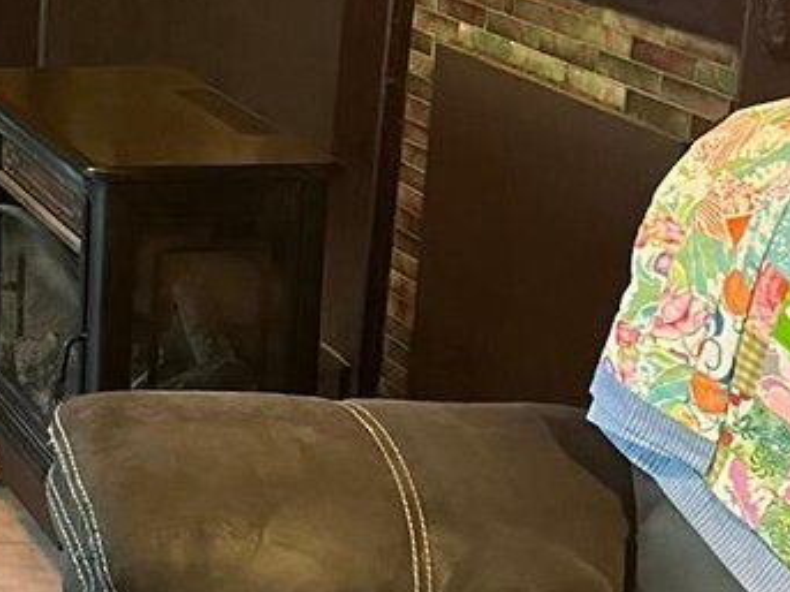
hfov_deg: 15.6
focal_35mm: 106
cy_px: -109
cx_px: -688
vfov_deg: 13.6
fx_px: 2418
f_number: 1.78
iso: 800
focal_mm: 6.86
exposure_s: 1/40
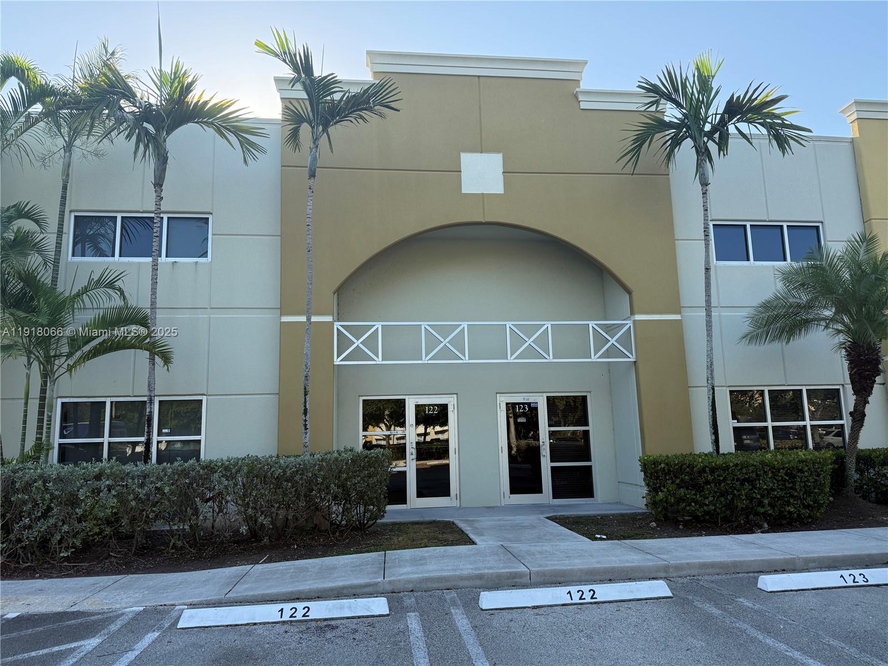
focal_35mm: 24
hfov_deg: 71.6
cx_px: 444
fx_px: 616
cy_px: 333
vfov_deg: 56.8
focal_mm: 6.76
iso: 100
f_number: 1.78
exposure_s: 1/1230
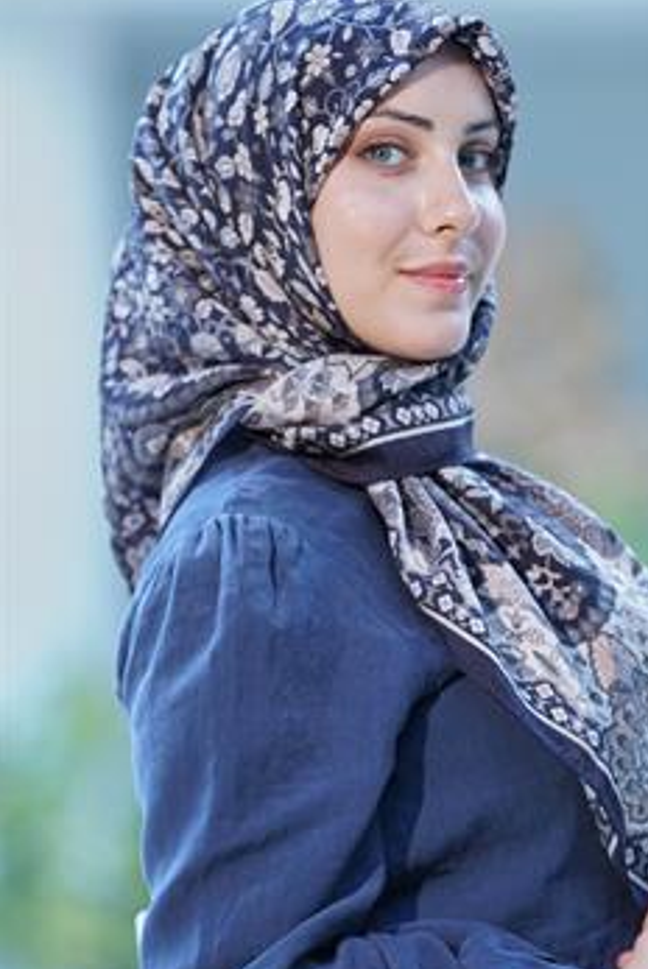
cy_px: 494
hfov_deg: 7.2
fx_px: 5119
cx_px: 430
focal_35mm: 190
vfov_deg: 10.8
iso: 640
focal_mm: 142
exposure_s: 1/200
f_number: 2.8
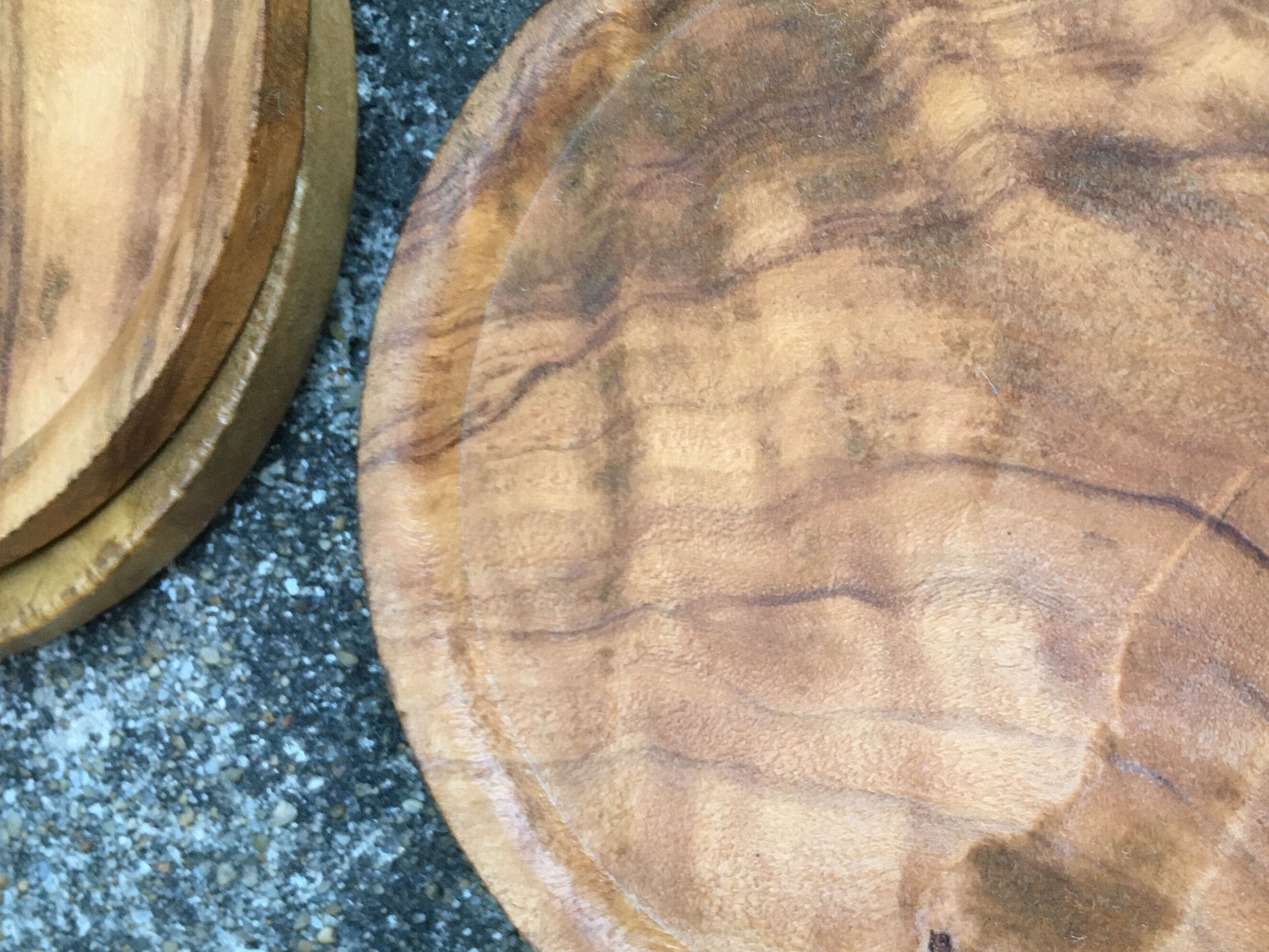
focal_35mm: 44
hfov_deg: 42.3
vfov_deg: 32.9
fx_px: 1613
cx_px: 857
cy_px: 501
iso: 160
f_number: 2.2
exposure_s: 1/33
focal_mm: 4.15
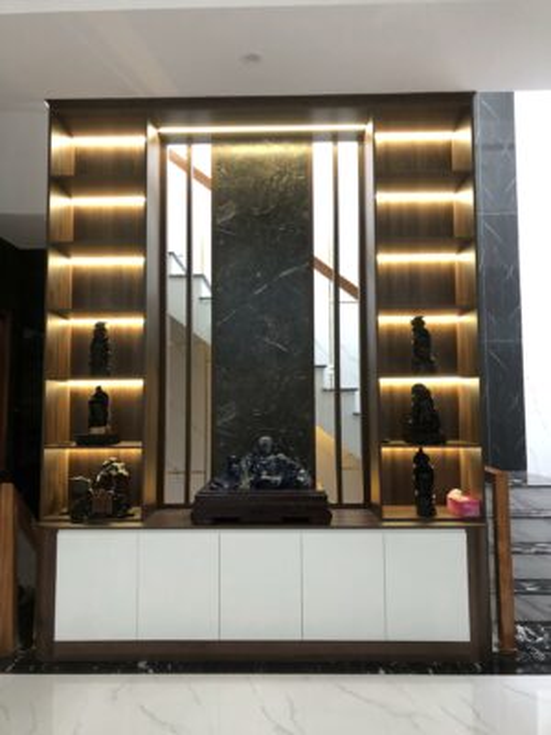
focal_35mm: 28
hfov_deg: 49.7
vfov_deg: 63.4
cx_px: 276
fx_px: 594
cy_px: 368
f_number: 1.8
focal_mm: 4
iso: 40
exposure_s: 1/15
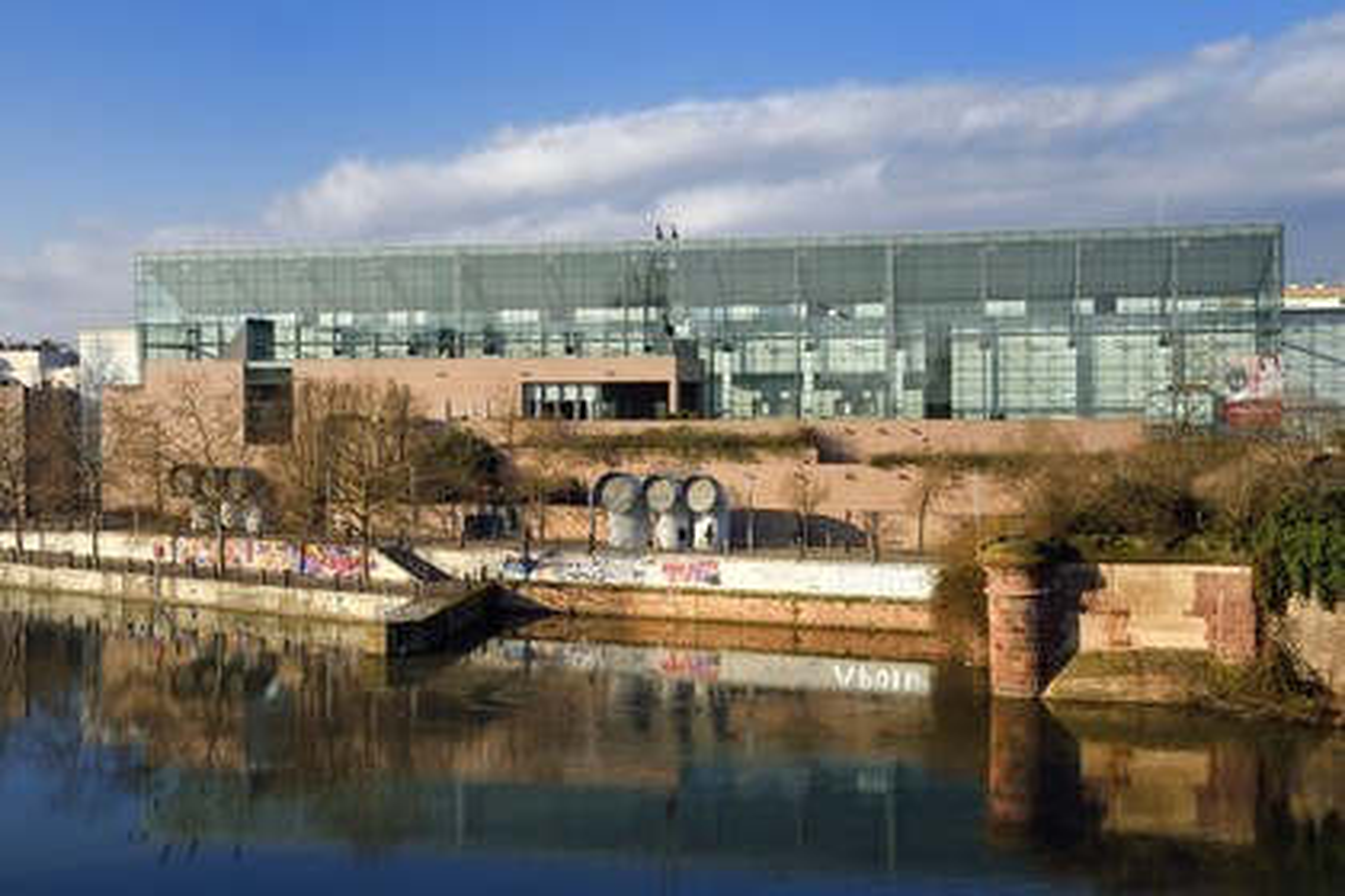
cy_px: 448
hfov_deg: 46.4
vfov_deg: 31.9
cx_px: 672
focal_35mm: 42
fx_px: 1569
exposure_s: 1/320
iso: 200
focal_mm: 42
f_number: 9
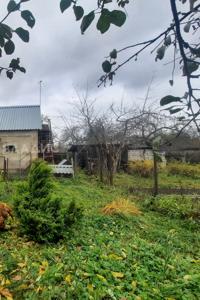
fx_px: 158
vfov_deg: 86.9
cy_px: 148
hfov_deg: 56.0
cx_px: 21
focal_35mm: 19
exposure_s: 1/324
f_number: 2.2
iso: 40
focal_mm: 1.74
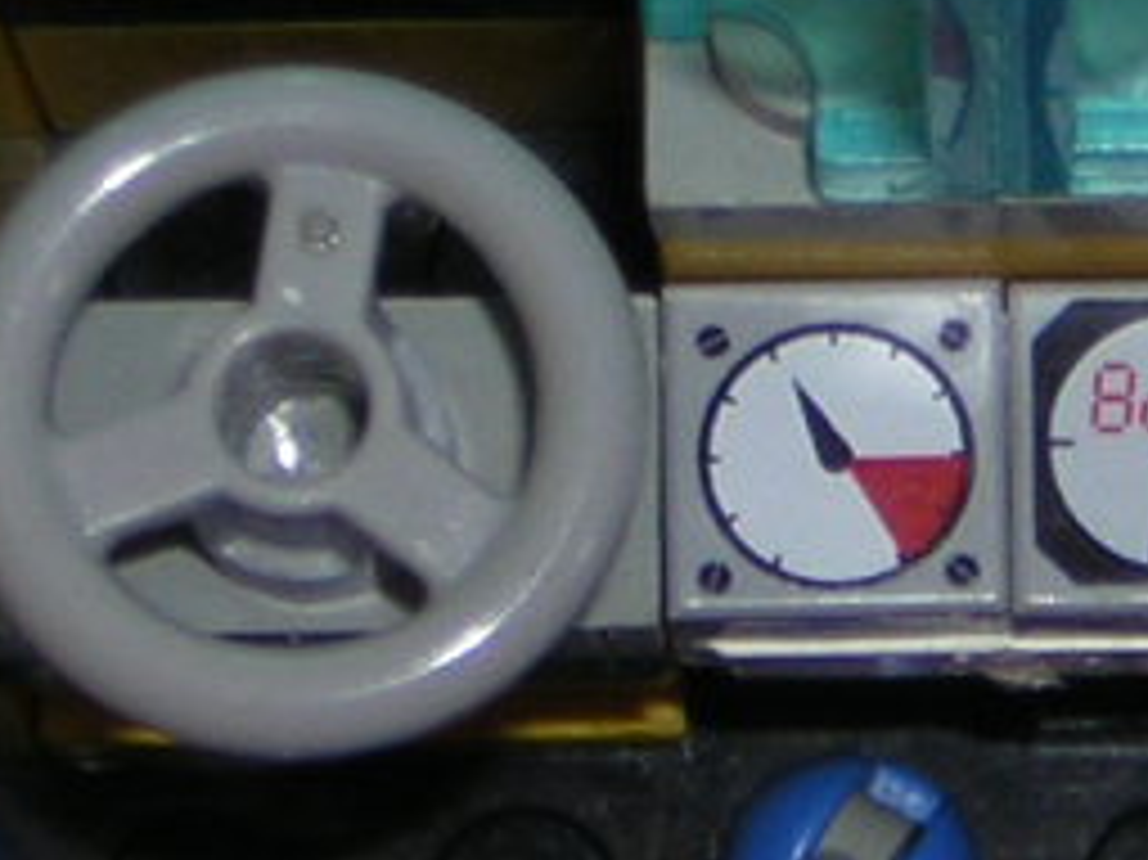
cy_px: 540
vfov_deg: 6.0
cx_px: 896
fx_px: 8254
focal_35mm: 249
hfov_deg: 7.9
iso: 50
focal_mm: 8.1
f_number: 3.4
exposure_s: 1/60.1
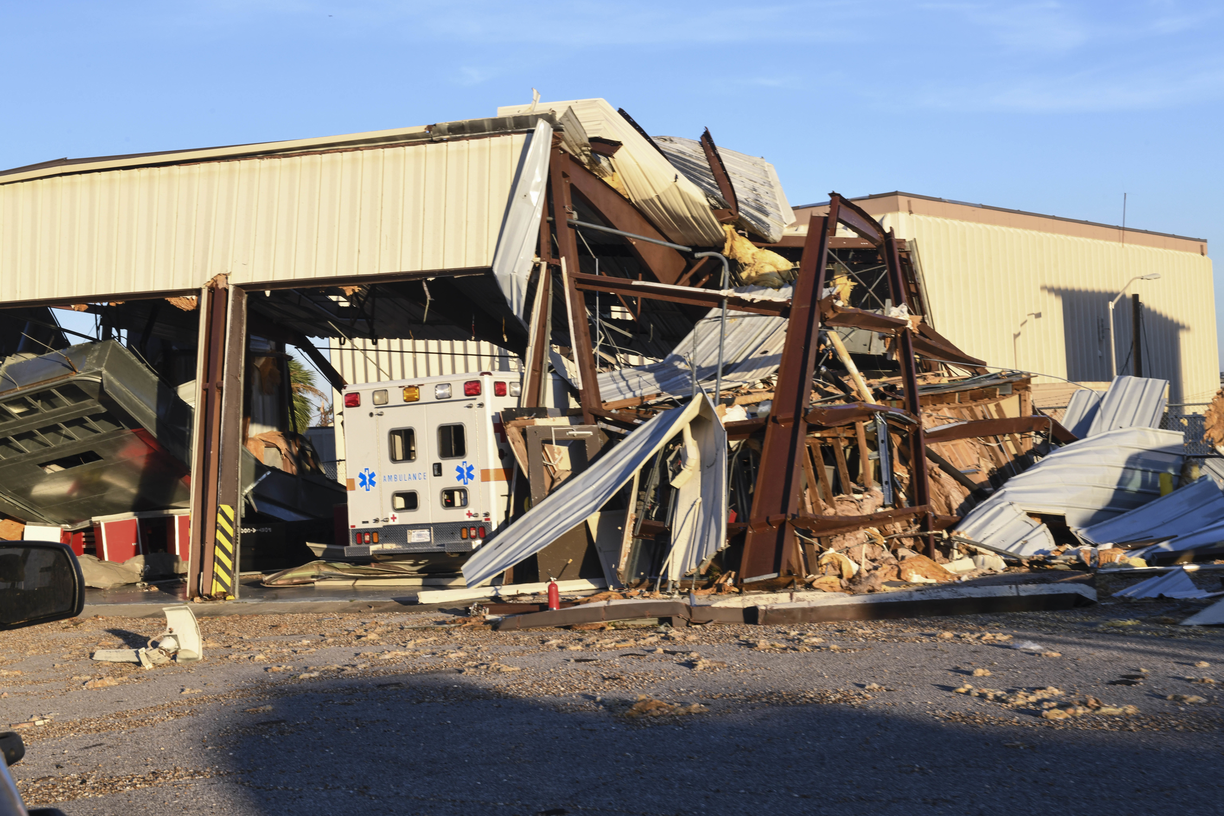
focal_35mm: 56
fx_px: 1904
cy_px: 408
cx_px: 612
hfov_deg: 35.6
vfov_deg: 24.2
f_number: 16
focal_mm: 56
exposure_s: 1/160
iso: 640
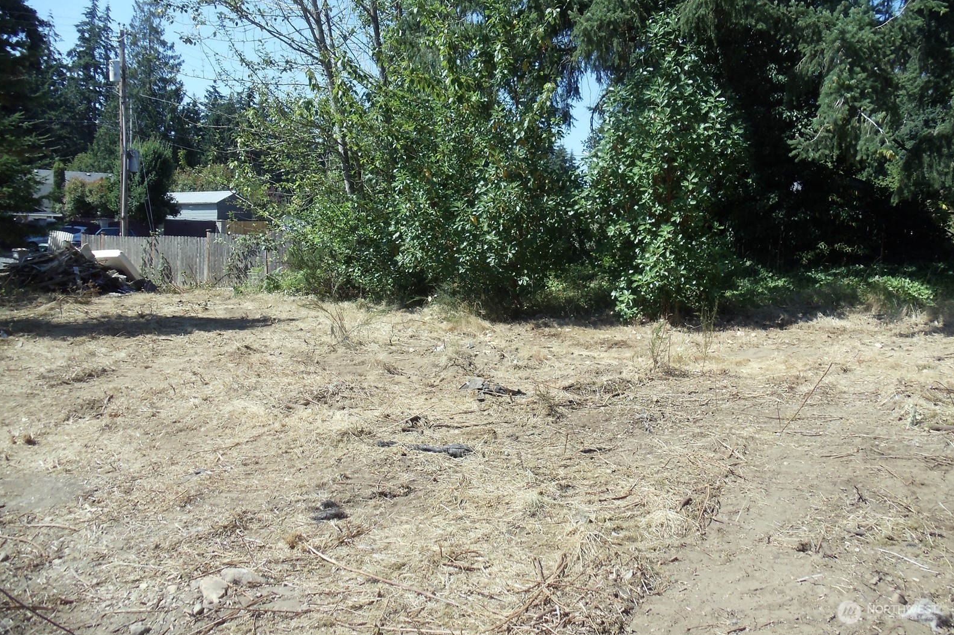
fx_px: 1219
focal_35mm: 46
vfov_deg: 29.2
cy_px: 281
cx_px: 476
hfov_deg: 42.7
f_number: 3.5
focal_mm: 6
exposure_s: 1/640
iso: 100
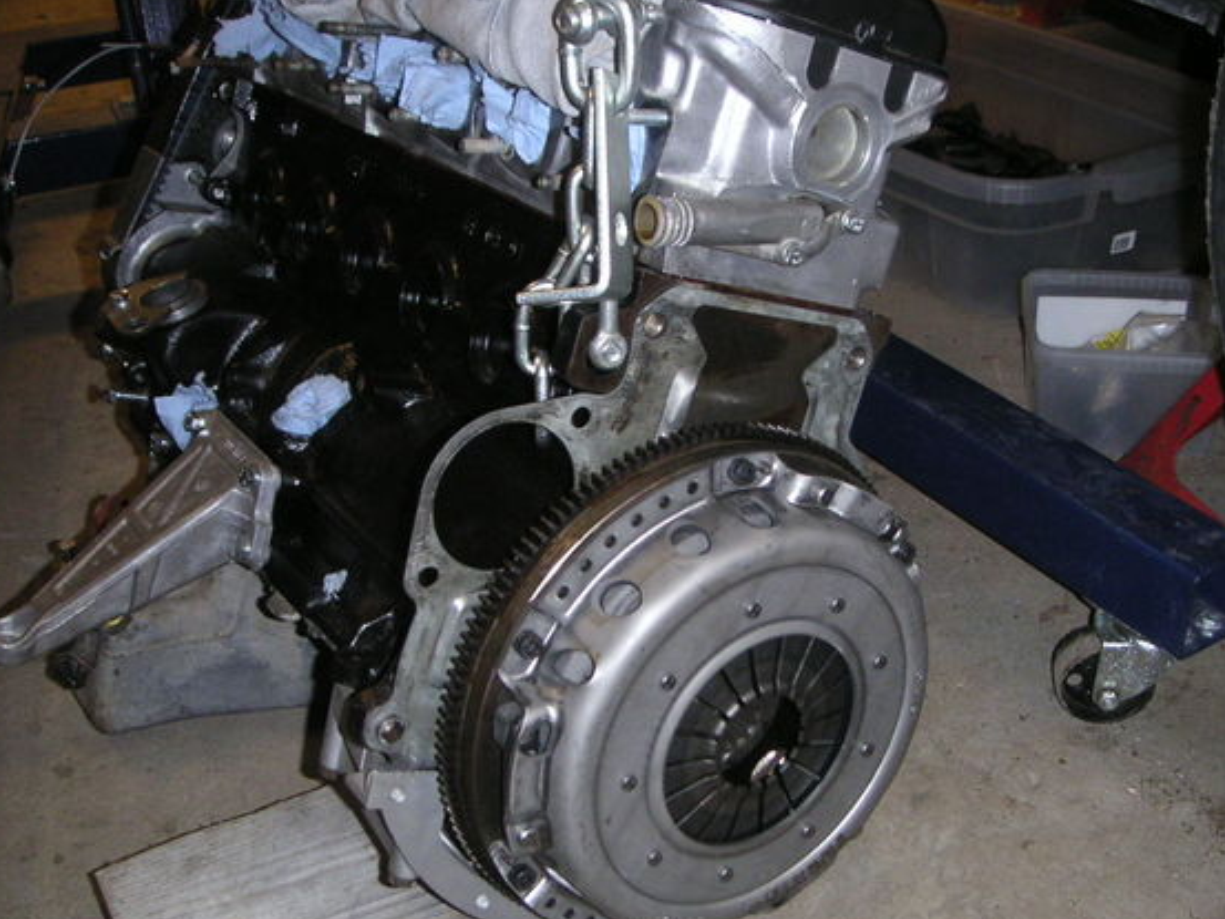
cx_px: 680
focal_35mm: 44
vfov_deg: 32.9
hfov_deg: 42.9
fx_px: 1557
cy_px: 509
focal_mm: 6
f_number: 2.8
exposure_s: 1/45
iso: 160
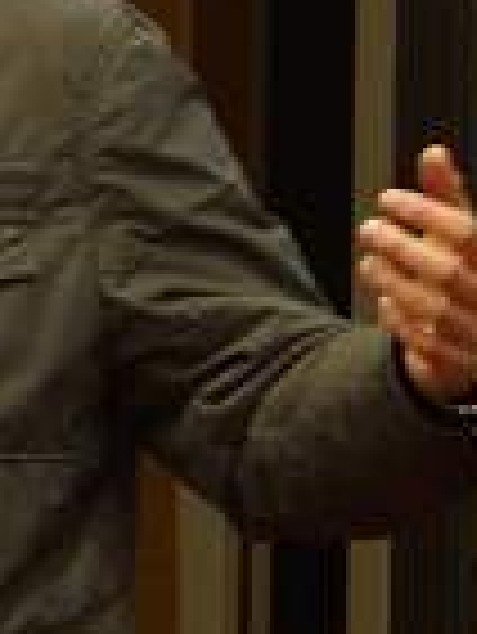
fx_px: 9301
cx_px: 261
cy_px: 225
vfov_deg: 3.9
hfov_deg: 2.9
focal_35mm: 507
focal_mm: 83
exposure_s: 1/40
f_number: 6.3
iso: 1600
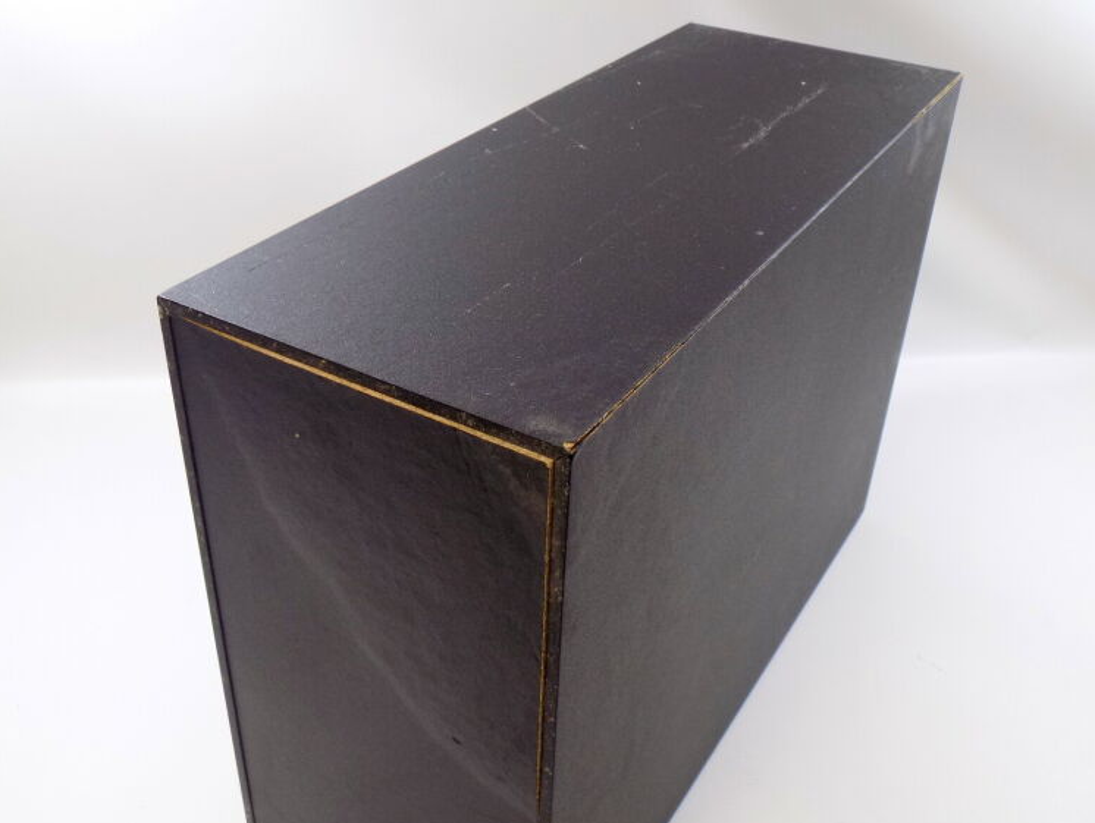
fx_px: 1108
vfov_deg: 40.8
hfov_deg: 52.6
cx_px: 536
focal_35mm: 35
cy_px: 412
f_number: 3.4
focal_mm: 6.1
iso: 100
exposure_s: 1/30
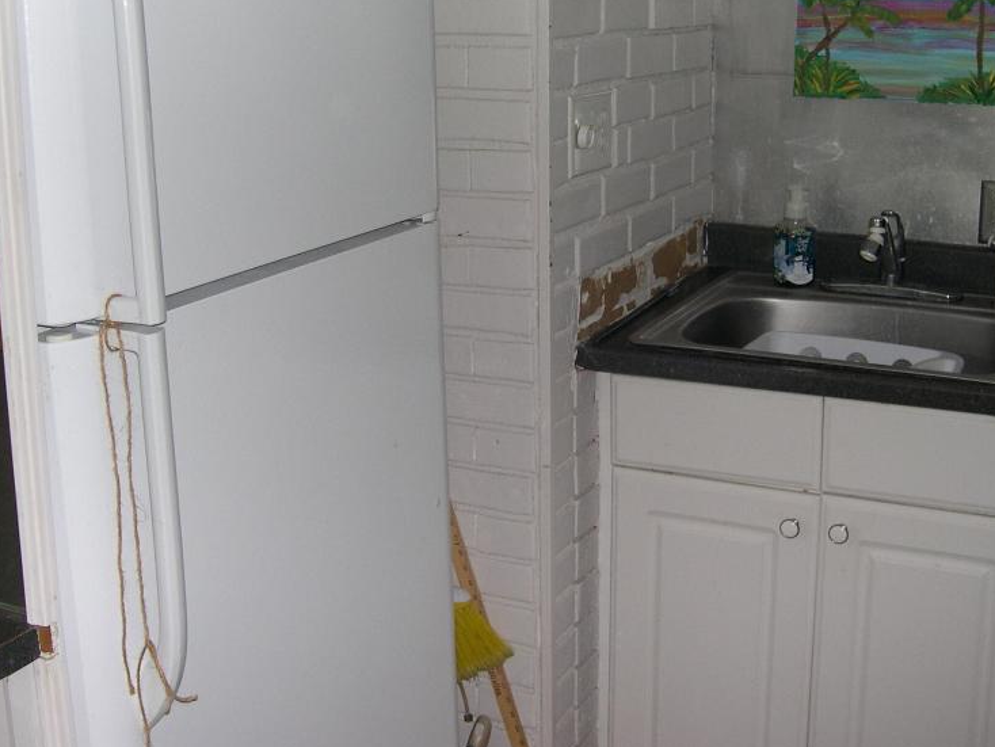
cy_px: 277
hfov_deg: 36.2
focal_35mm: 53
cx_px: 512
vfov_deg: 27.4
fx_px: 1524
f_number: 2.8
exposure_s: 1/60
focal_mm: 8
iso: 100
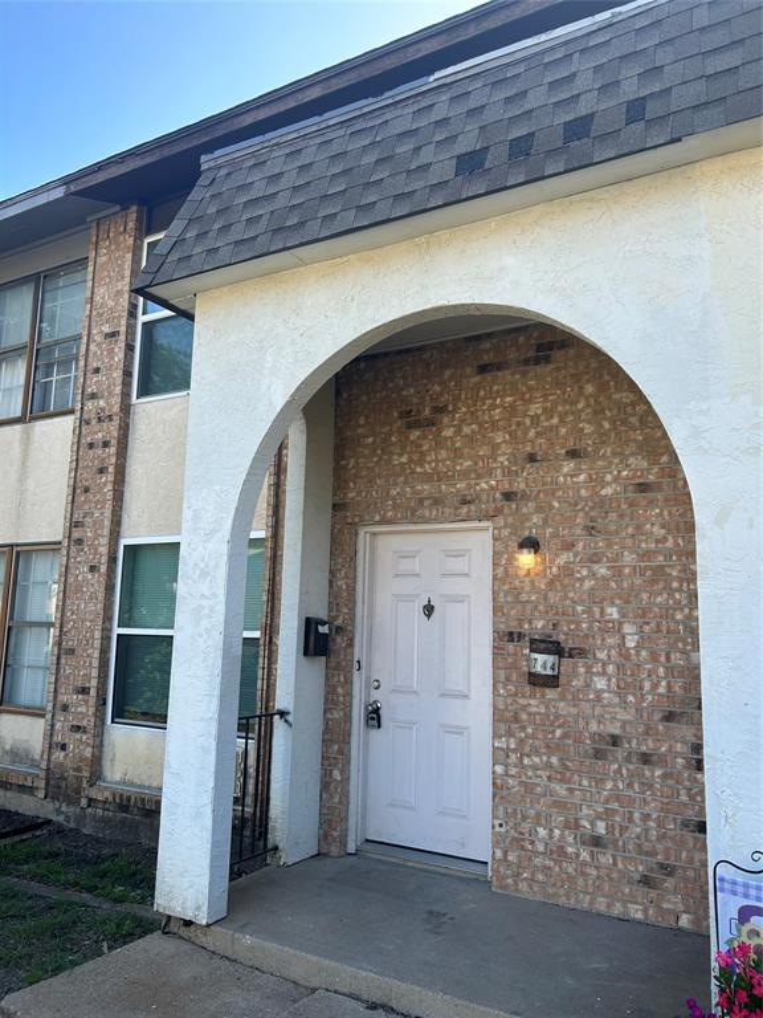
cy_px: 509
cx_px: 382
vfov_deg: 67.3
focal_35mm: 26
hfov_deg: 53.1
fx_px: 764
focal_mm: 5.7
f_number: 1.5
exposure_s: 1/982
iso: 50
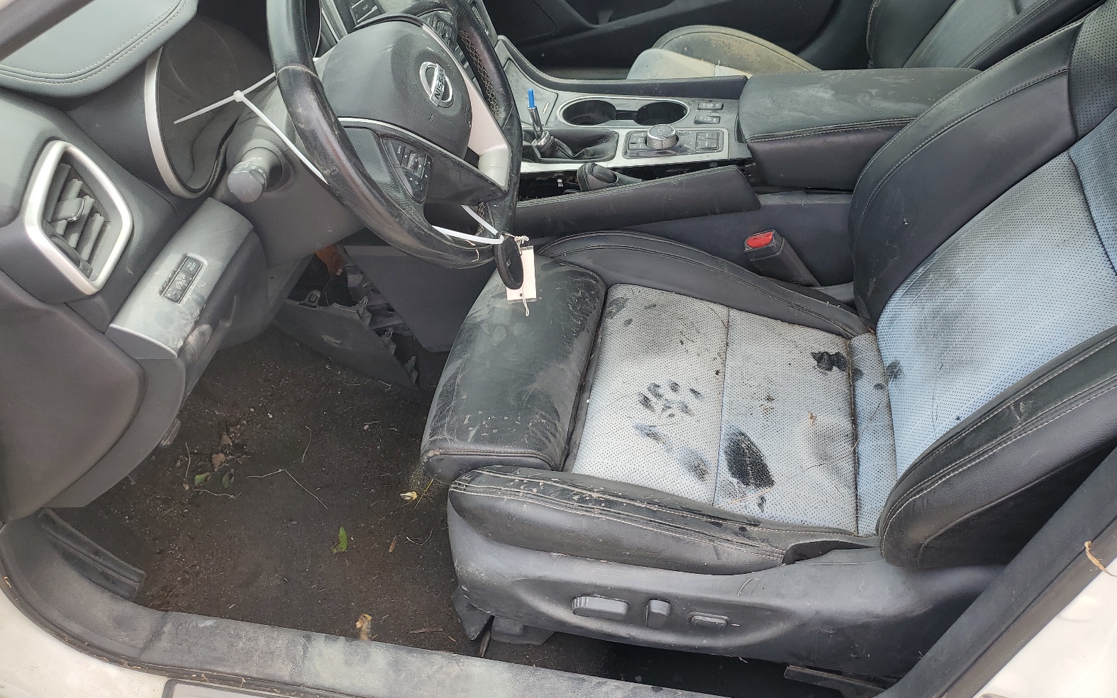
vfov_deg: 44.3
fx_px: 852
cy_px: 282
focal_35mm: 28
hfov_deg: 66.5
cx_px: 557
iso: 50
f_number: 1.5
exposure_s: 1/526
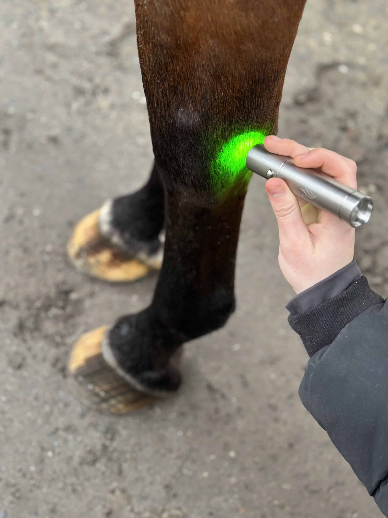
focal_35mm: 48
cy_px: 259
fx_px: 717
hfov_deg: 30.3
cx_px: 194
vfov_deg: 39.7
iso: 160
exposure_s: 1/60
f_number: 1.78
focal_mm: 6.86
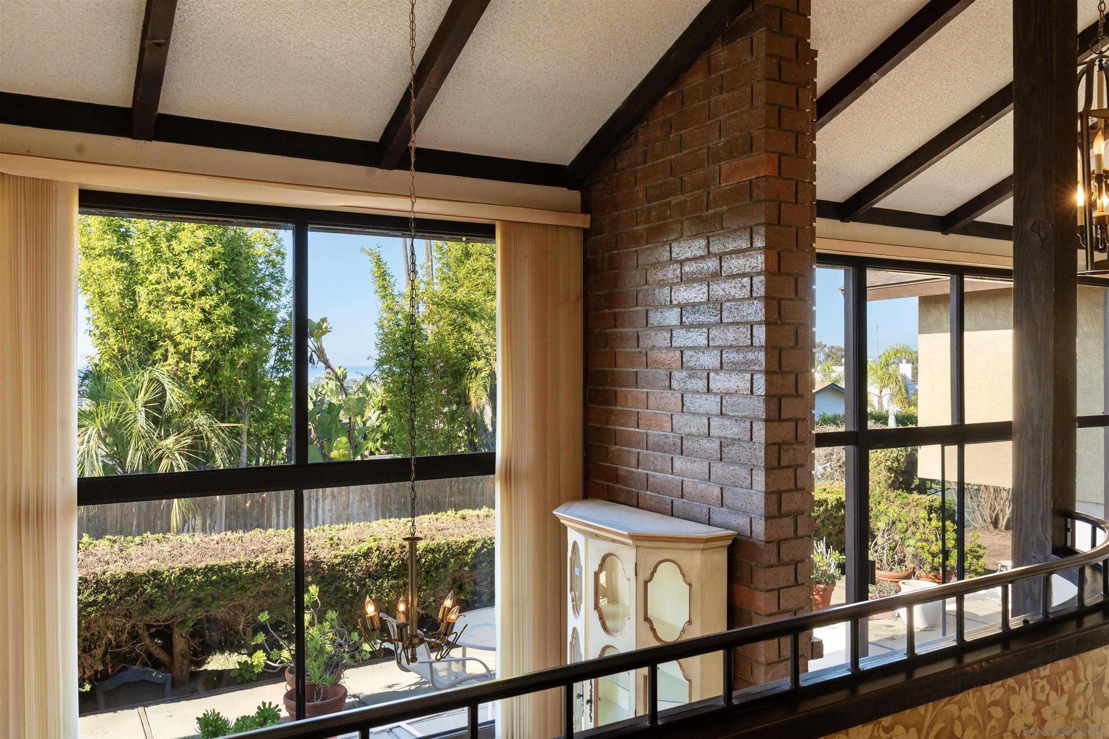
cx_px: 554
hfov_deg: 65.5
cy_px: 370
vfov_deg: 46.4
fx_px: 862
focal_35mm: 28
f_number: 9
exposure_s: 1/160
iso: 800
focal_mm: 28
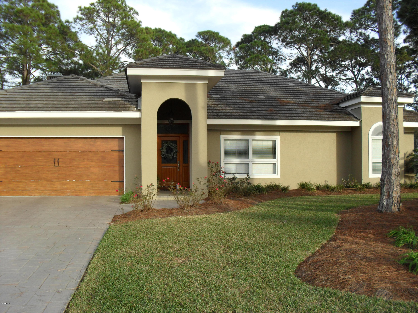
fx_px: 423
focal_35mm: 35
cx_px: 209
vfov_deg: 40.7
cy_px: 156
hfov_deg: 52.6
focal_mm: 6.3
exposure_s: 1/250
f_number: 3.2
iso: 100
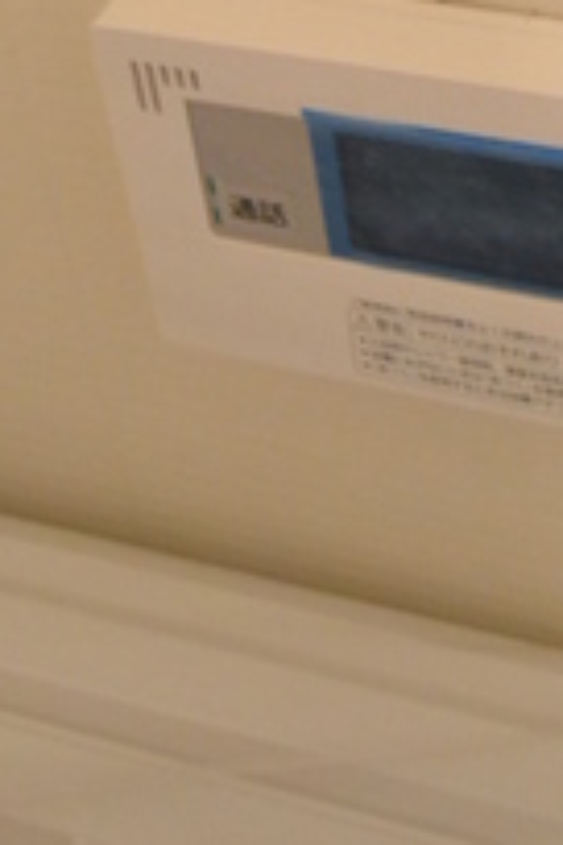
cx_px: 507
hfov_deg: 20.2
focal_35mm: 66
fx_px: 1548
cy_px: -307
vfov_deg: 25.4
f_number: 5.3
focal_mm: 14
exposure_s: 1/15
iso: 3200
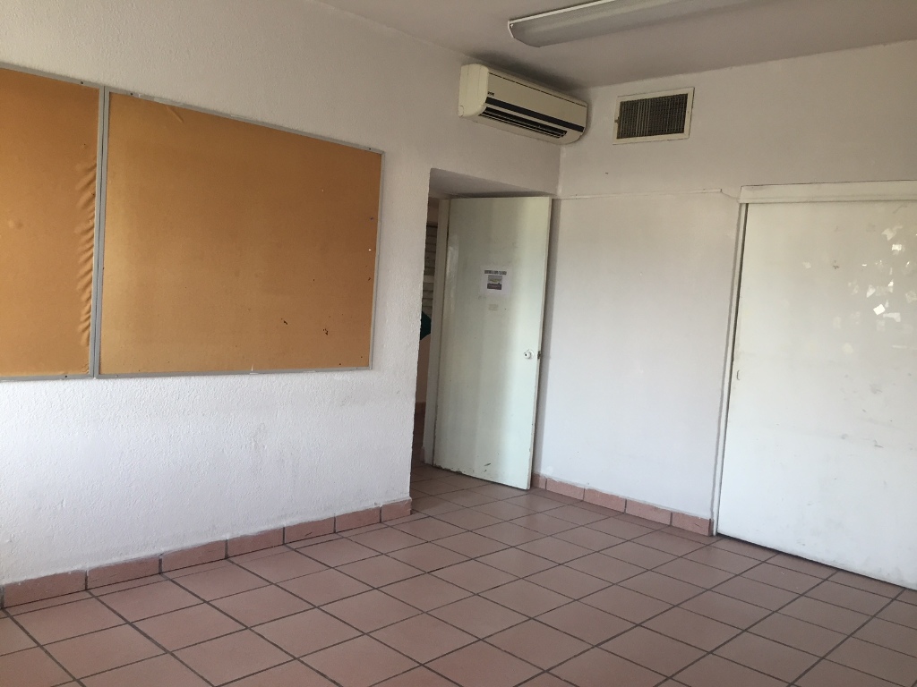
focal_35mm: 29
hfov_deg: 61.7
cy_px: 344
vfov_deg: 48.2
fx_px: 768
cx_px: 458
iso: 64
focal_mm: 4.15
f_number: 2.2
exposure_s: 1/30
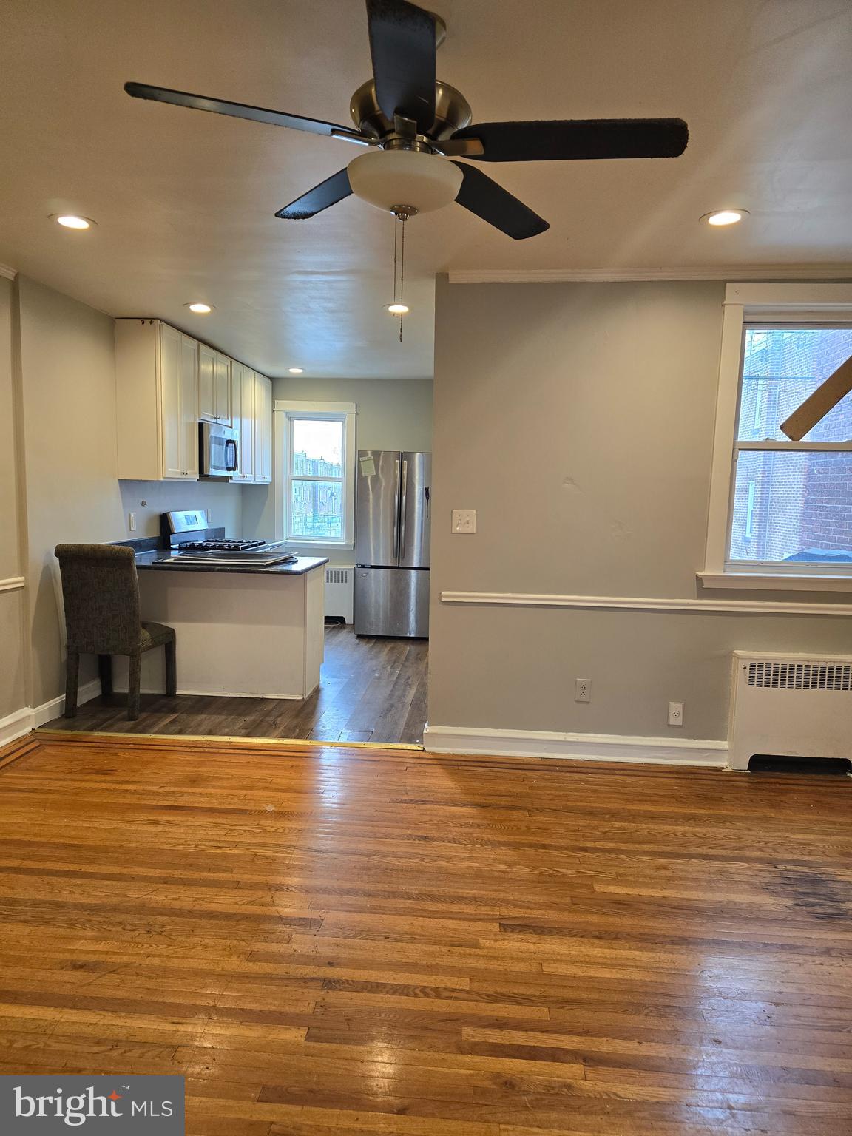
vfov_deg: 73.9
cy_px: 568
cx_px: 426
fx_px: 755
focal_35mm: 23
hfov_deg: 58.9
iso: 160
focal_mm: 6.3
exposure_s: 1/120
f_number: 1.7
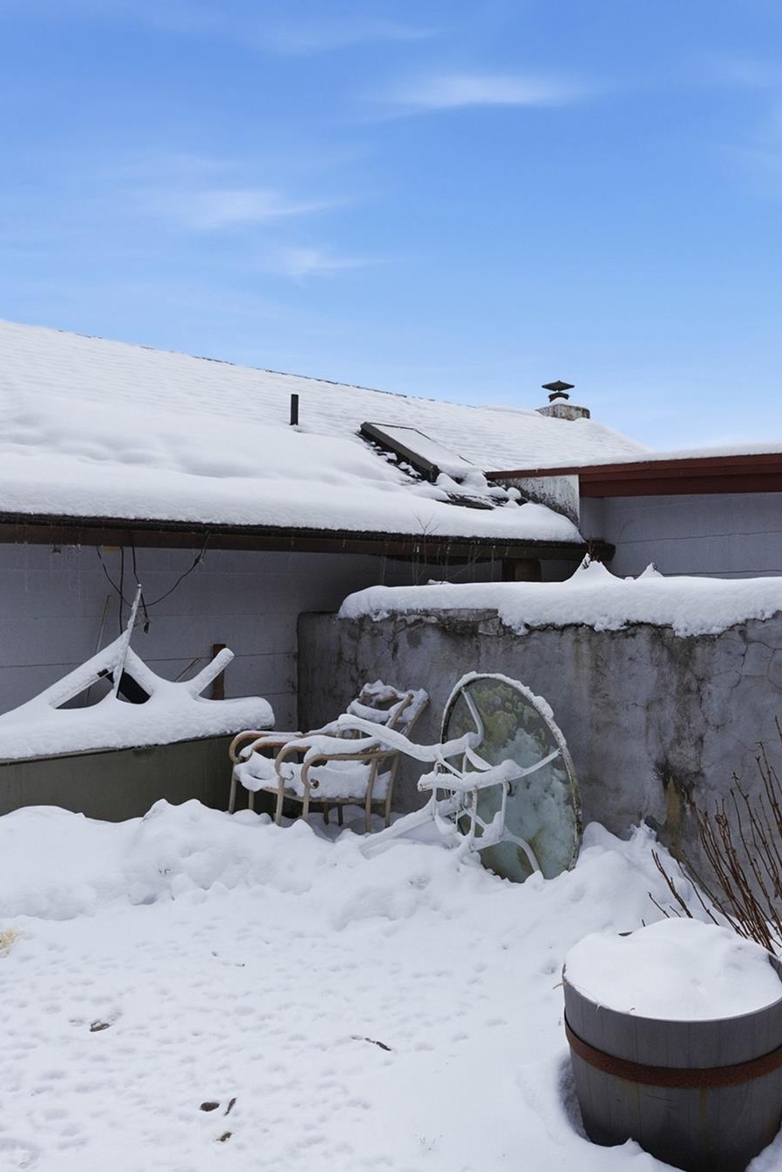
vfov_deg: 69.4
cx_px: 531
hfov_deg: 48.6
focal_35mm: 26
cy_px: 594
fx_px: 847
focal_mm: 17
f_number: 8
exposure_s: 1/8000
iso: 640
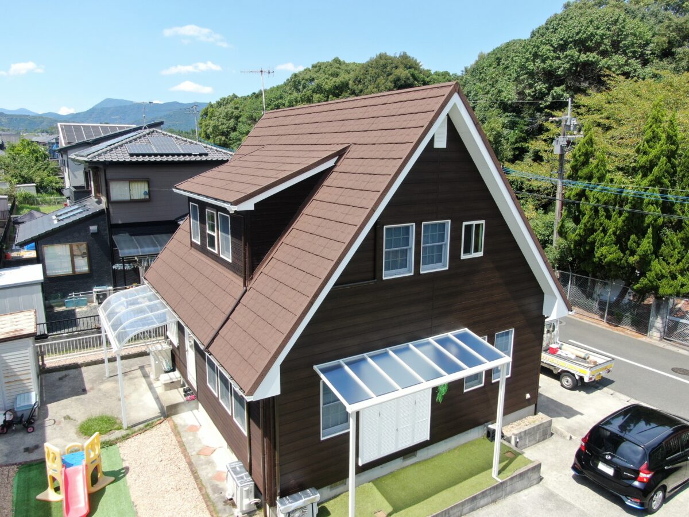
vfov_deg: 56.8
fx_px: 478
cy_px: 258
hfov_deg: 71.6
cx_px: 344
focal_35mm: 24
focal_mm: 4.39
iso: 100
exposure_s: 1/640
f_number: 2.8
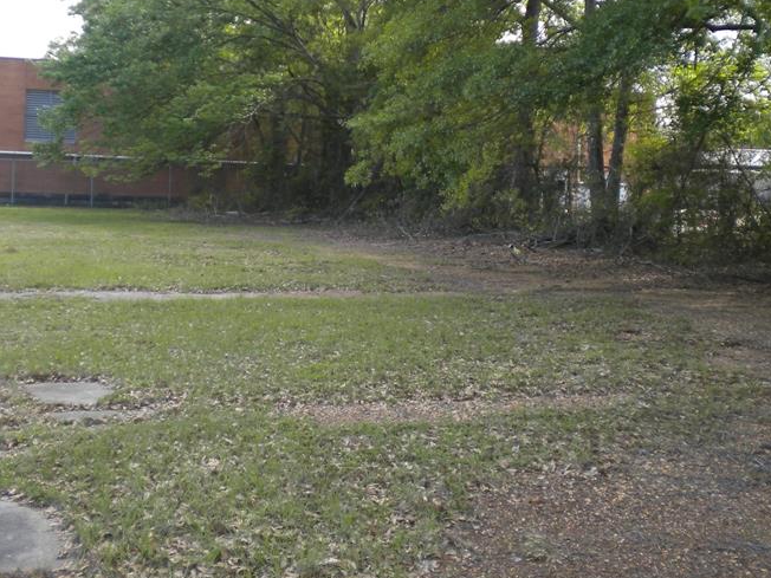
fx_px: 1225
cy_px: 132
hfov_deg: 34.9
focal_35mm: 55
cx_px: 358
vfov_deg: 26.2
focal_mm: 6.3
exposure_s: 1/247
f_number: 3.1
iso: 80
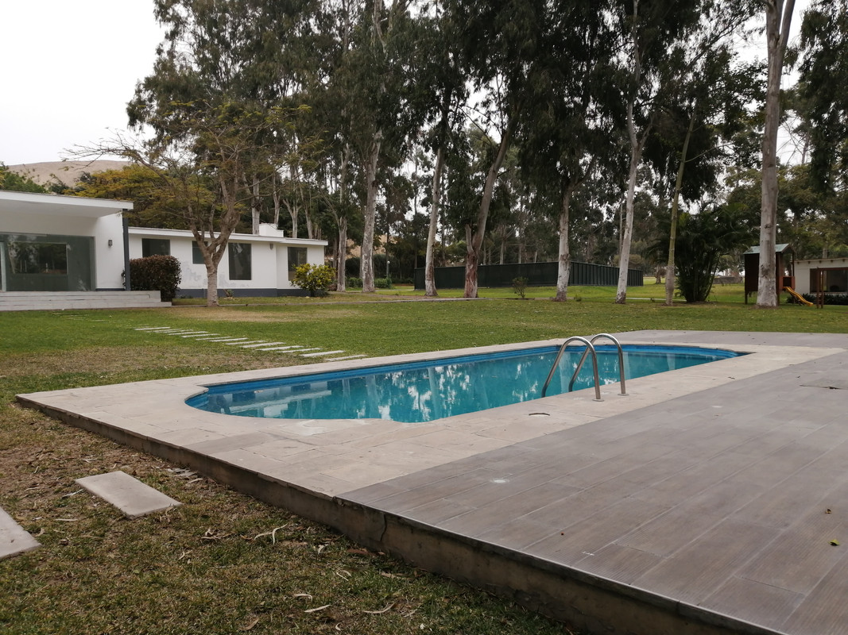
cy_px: 318
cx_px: 424
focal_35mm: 27
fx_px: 661
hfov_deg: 65.3
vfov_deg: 51.3
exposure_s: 1/519
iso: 50
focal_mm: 3.62
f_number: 1.8
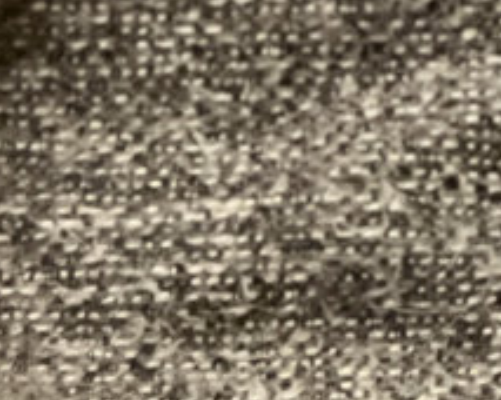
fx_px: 6948
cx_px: -689
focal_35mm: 469
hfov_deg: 4.1
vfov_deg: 3.2
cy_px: 1278
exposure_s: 1/15
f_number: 2.2
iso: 800
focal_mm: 7.5
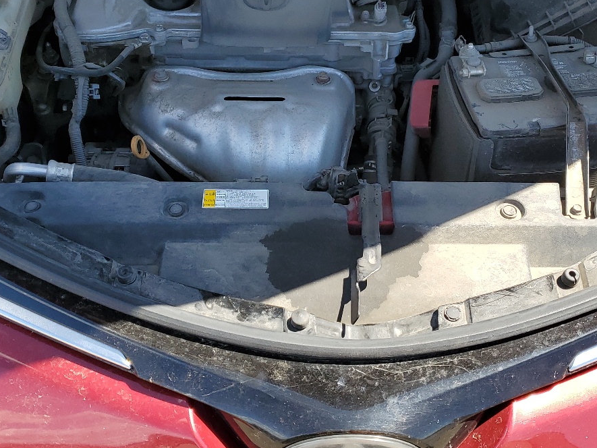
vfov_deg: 30.6
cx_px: 309
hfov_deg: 40.4
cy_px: 139
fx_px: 811
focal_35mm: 47
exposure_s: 1/909
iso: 50
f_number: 1.5
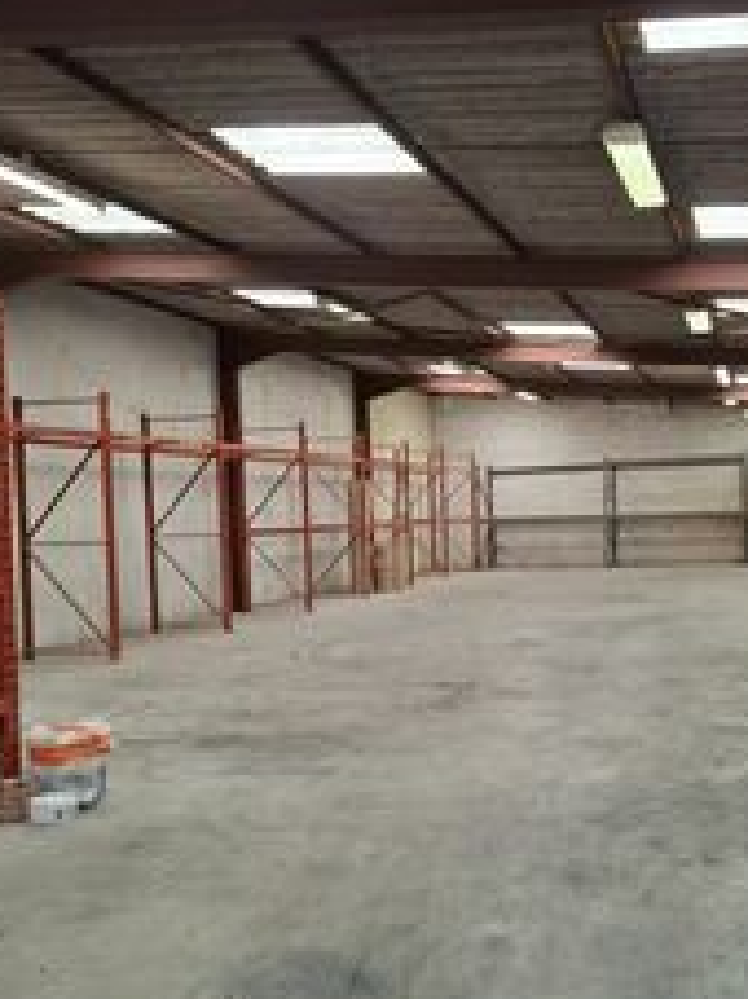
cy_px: 579
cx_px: 484
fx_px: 1038
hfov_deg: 39.3
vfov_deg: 51.2
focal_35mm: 36
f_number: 1.8
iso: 200
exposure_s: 1/50
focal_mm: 5.54
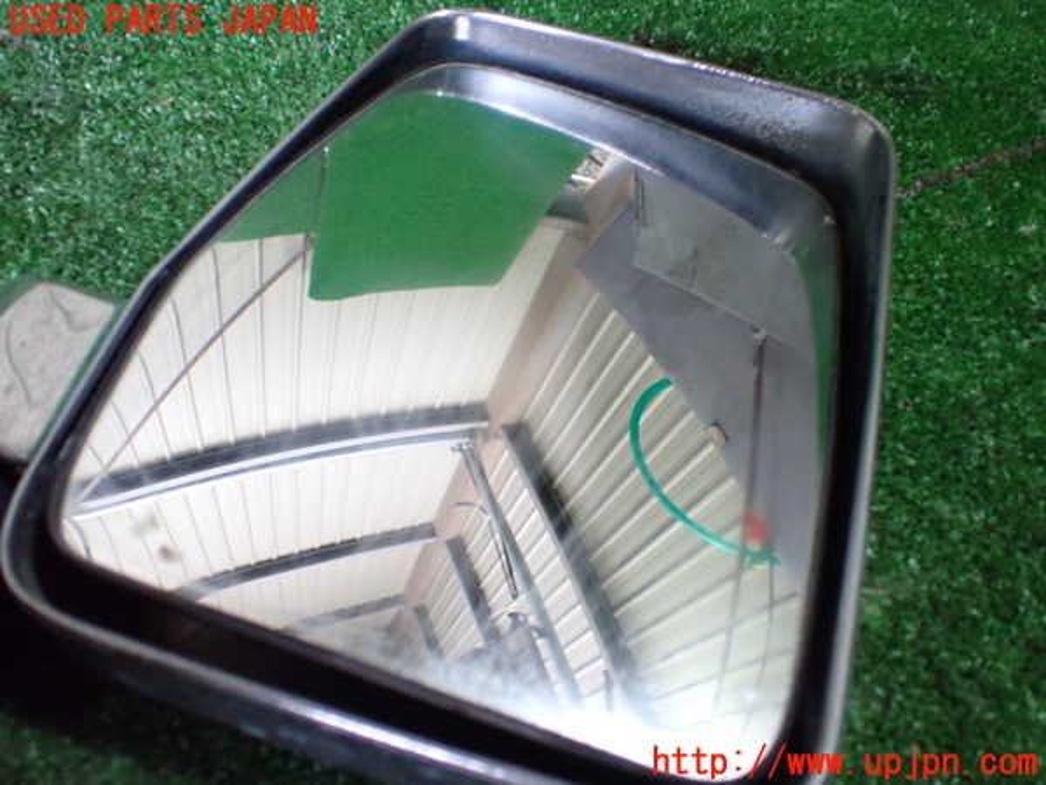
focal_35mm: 30
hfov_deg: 60.0
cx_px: 523
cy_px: 392
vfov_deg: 46.8
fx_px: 907
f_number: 2.3
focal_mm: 5.4
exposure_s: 1/50
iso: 800
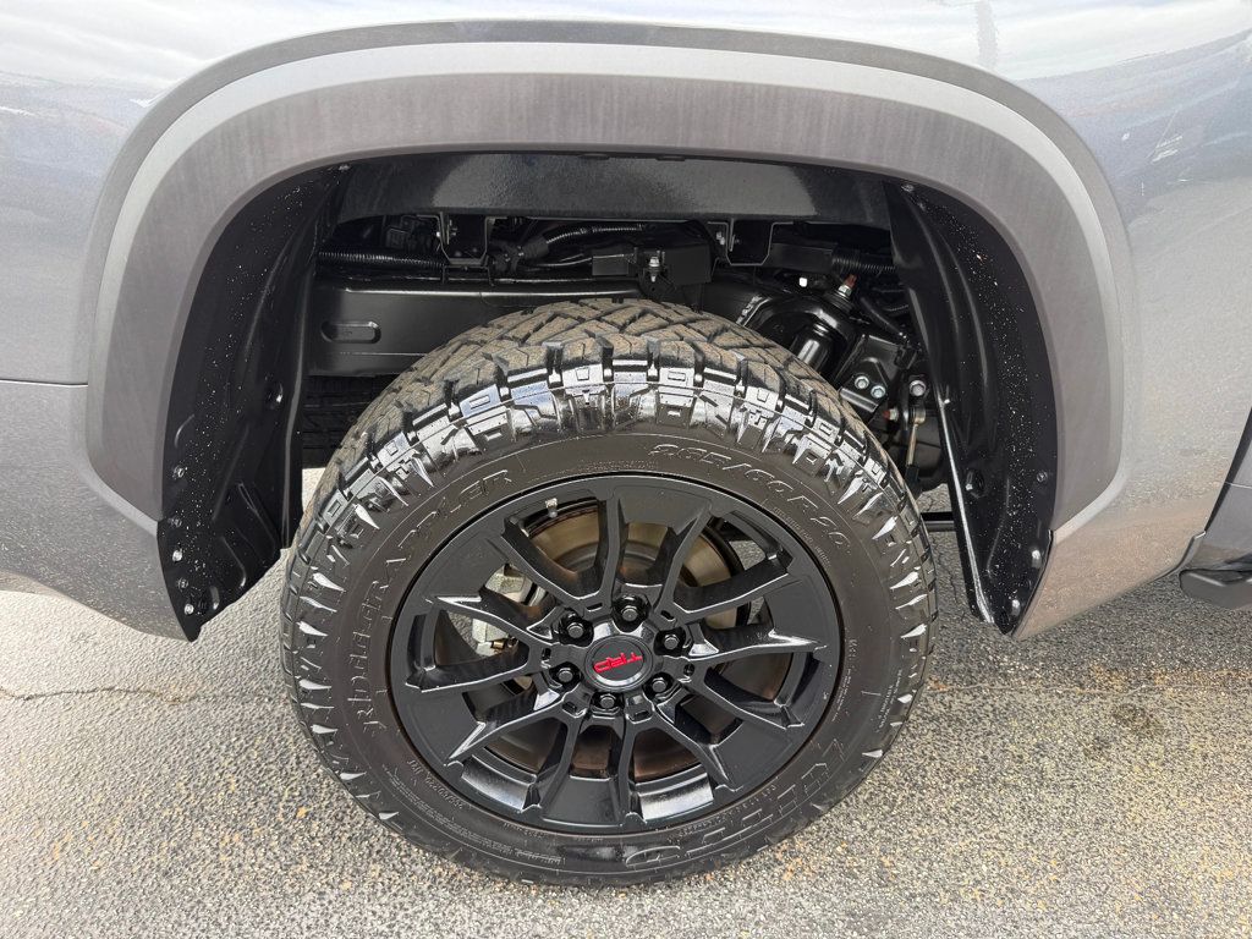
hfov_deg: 71.6
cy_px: 470
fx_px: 868
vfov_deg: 56.8
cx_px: 626
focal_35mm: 24
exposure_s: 1/181
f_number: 1.78
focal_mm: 6.76
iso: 80
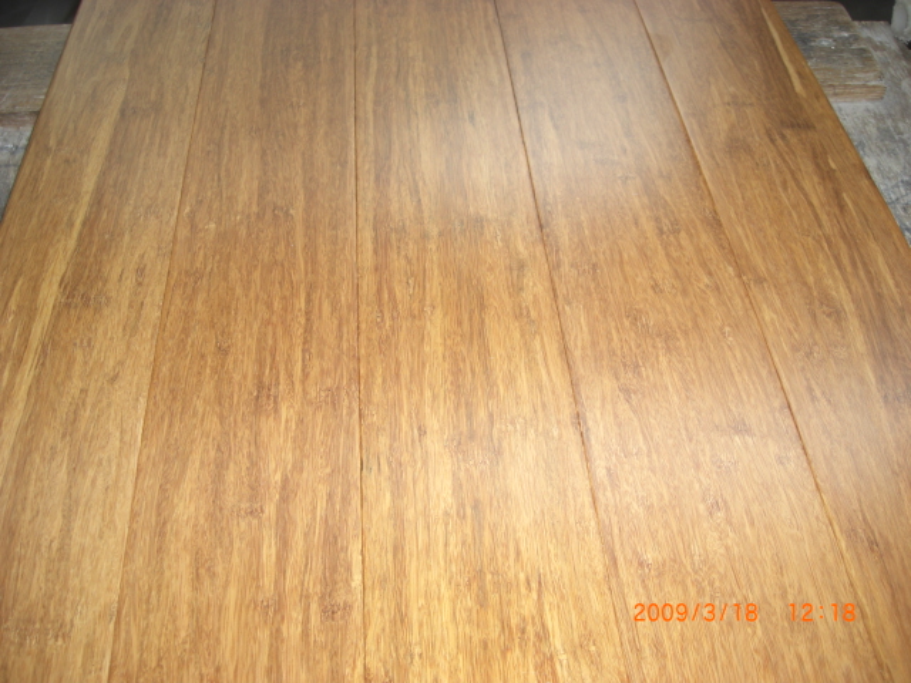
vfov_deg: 37.7
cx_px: 456
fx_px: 1000
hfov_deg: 49.0
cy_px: 342
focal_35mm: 38
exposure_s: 1/125
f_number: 2.8
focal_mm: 7.9
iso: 100
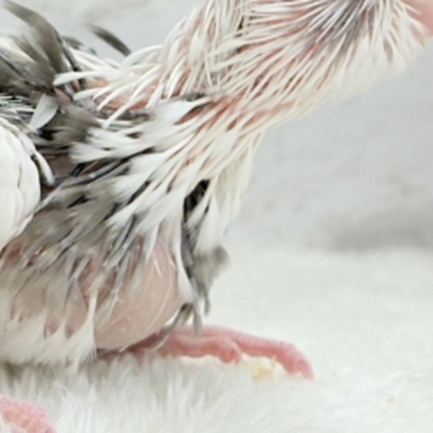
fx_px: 1684
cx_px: 68
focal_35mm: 119
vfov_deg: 14.6
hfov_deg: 14.5
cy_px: 84
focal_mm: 5.96
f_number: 1.6
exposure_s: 1/50
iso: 40
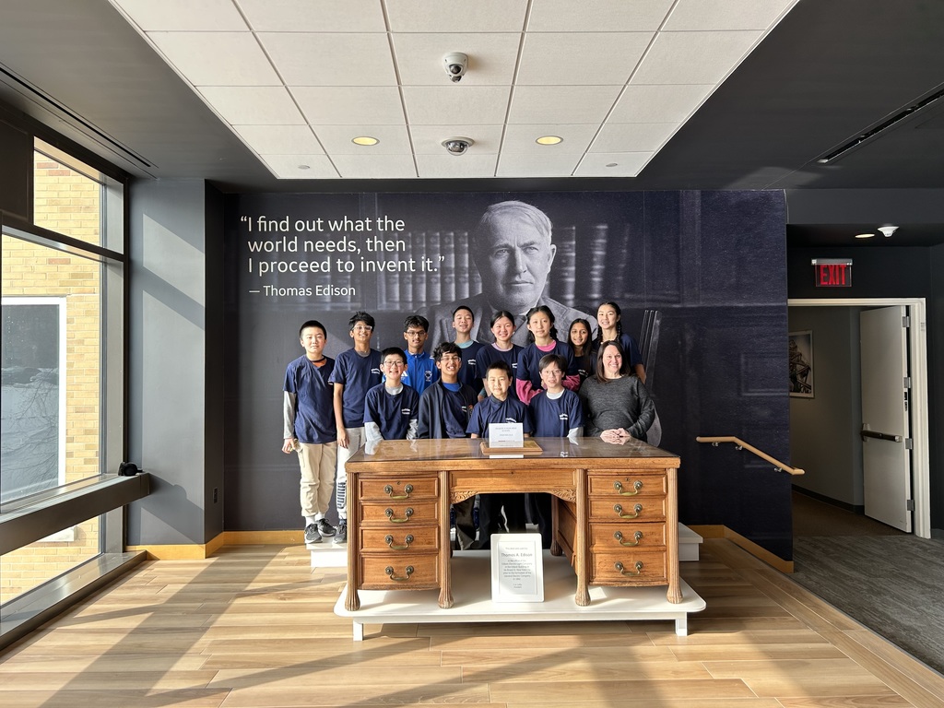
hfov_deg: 67.3
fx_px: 709
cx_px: 472
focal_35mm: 26
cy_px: 354
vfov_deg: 53.1
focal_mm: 5.7
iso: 40
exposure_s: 1/200
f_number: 1.5
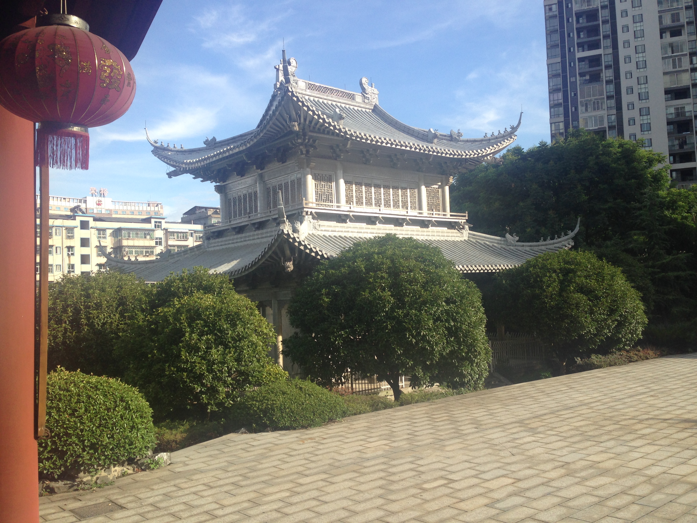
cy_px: 262
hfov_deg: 55.4
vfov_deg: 42.9
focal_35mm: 33
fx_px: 664
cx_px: 348
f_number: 2.4
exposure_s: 1/809
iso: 50
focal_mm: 4.12
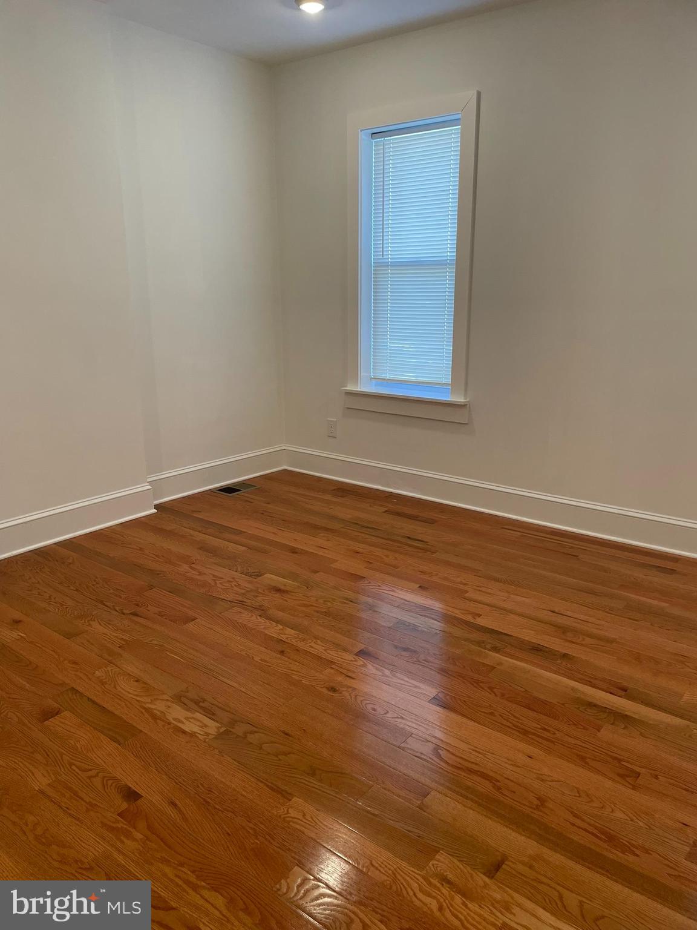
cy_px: 465
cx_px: 348
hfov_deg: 53.1
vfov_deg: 67.3
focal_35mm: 26
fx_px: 698
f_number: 1.6
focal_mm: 4.2
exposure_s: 1/120
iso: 125
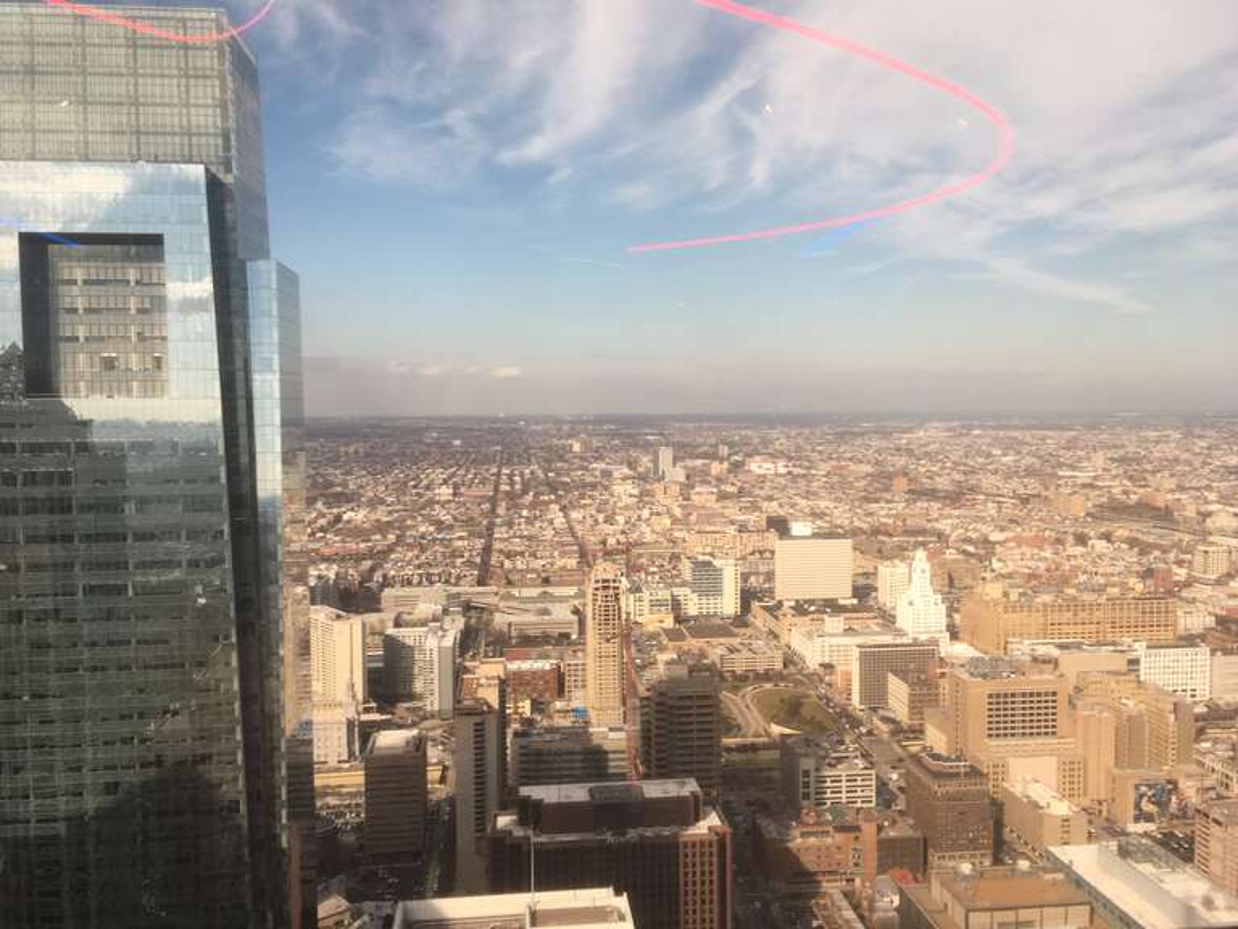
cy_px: 464
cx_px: 619
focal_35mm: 29
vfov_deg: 48.2
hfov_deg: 61.7
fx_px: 1037
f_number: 2.2
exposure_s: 1/40
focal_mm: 4.15
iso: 25
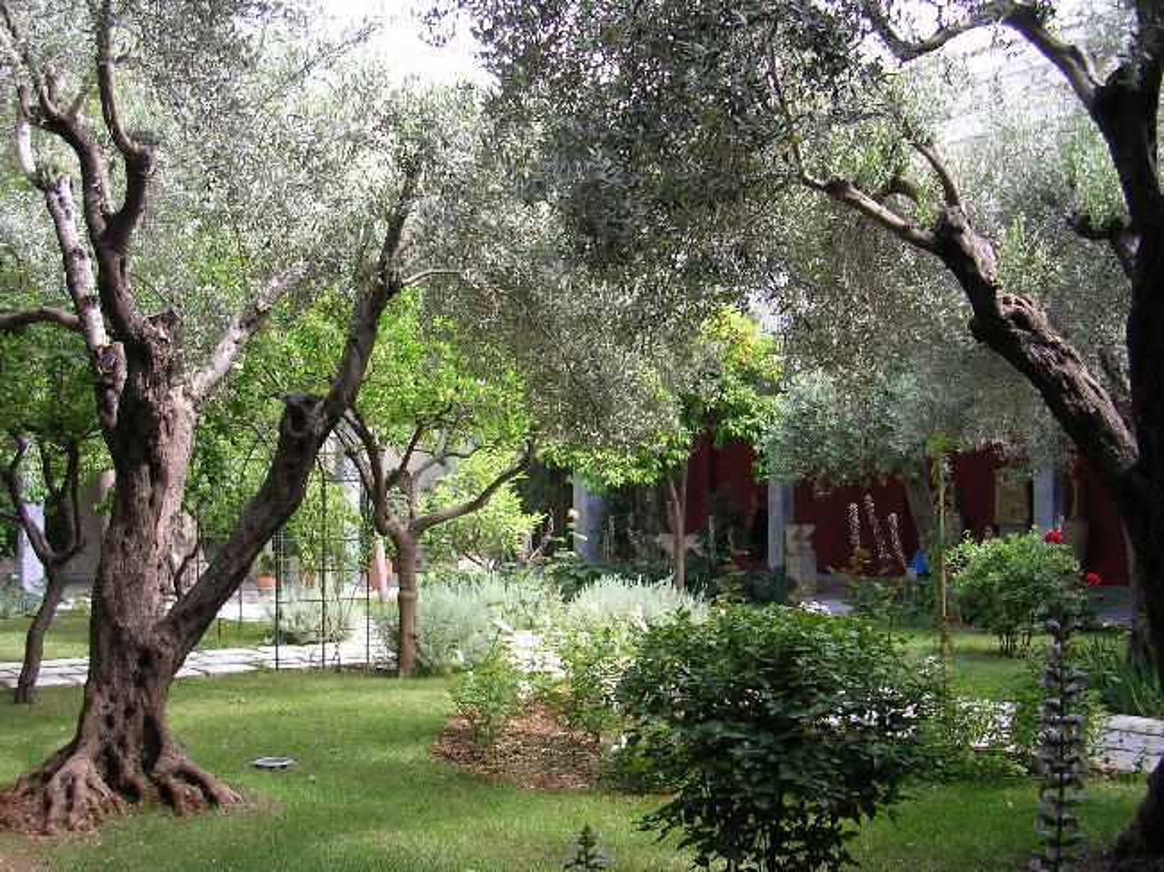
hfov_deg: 49.0
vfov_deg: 37.7
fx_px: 1277
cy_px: 436
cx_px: 582
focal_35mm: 38
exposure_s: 1/160
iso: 50
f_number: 2.8
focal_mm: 5.8
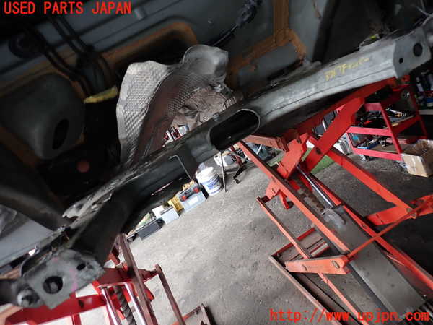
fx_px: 313
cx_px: 216
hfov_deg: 69.4
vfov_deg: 54.9
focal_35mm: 25
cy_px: 162
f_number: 2
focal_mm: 4.5
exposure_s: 1/125
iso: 100
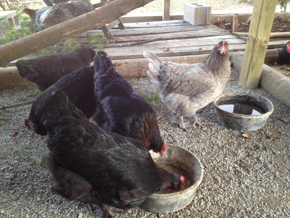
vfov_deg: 40.7
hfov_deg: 52.6
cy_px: 109
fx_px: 293
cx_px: 145
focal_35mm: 35
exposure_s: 1/20
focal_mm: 4.28
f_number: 2.4
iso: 50
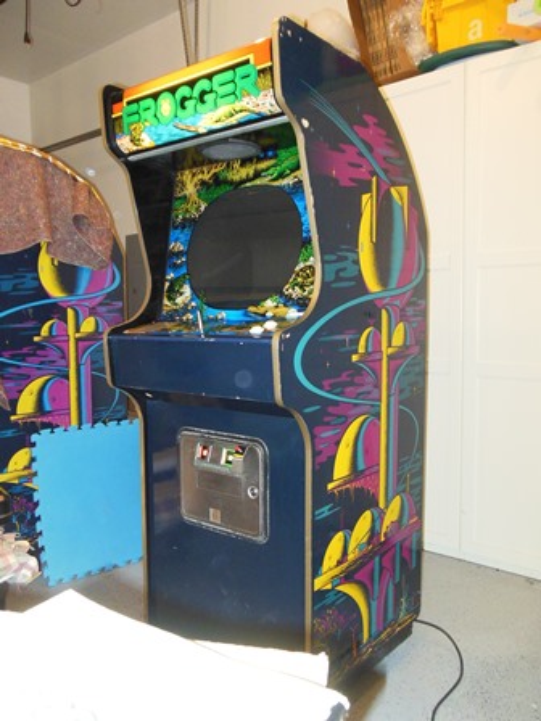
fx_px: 521
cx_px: 270
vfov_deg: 69.4
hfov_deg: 54.9
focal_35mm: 25
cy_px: 360
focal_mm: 4.5
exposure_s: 1/25
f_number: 3.2
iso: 500
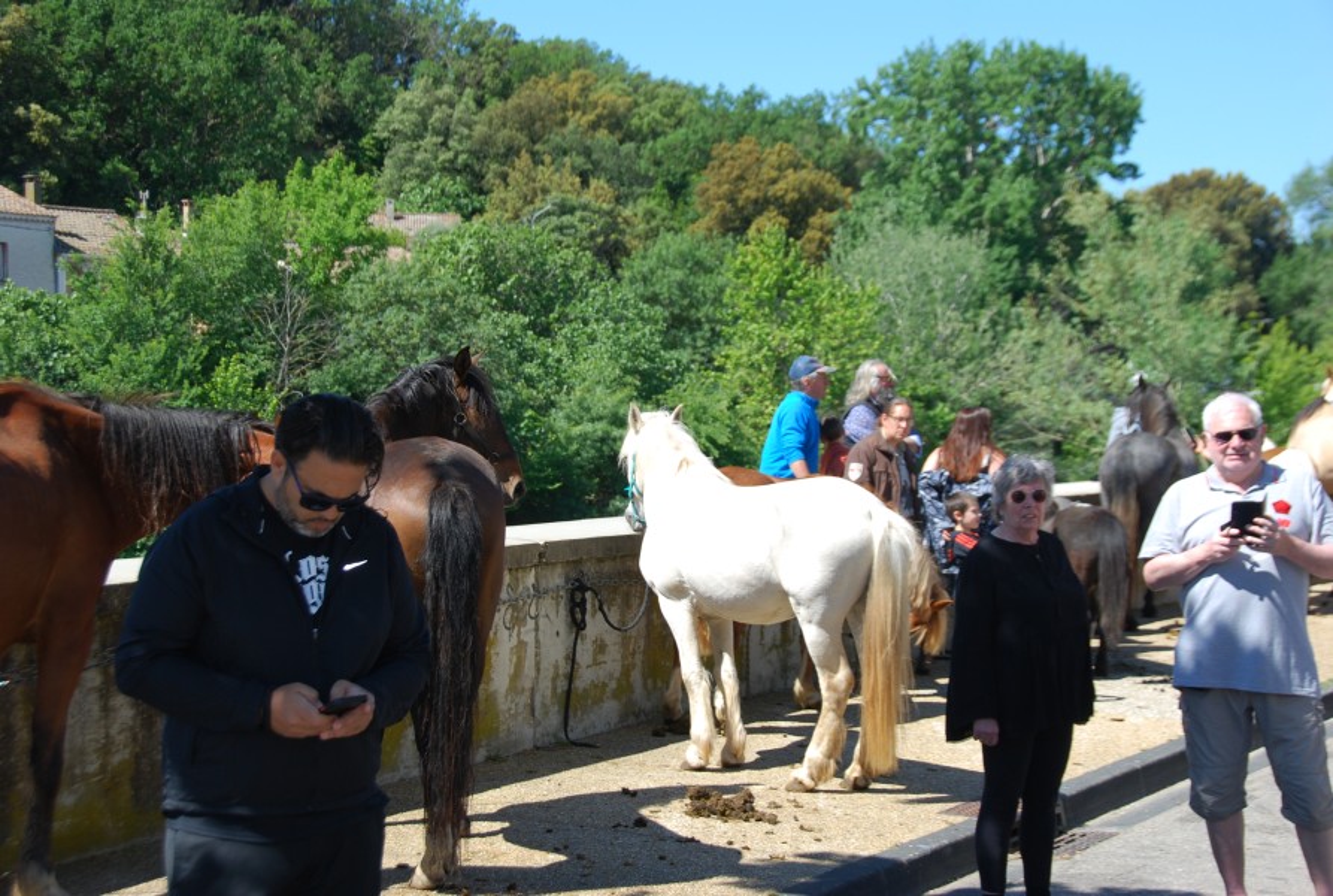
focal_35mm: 63
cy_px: 448
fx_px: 2338
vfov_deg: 21.7
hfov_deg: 31.8
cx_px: 666
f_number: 7.1
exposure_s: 1/200
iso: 100
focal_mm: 42
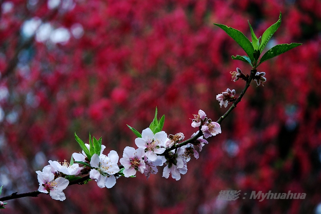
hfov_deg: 21.9
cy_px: 107
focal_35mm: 93
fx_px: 829
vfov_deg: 14.7
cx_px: 160
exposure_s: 1/50
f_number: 4.5
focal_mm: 62
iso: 320
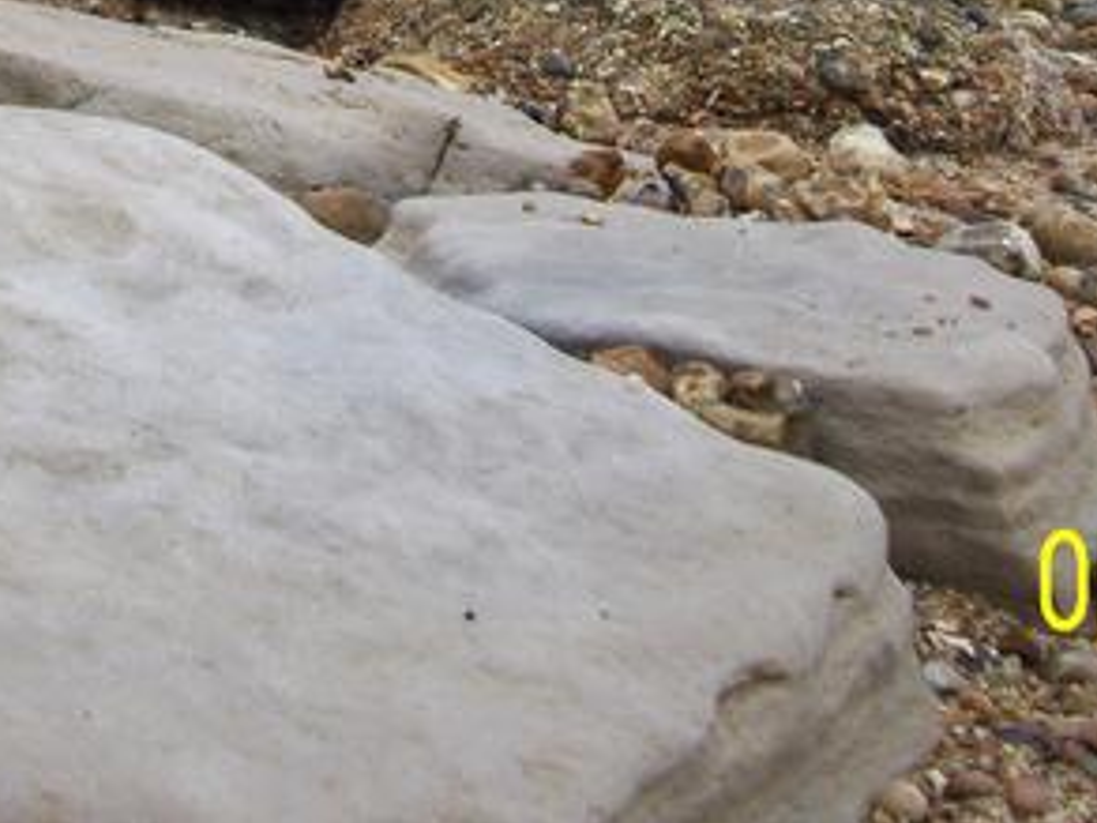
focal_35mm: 93
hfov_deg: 20.9
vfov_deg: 15.1
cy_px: -269
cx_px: 280
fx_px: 2947
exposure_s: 1/160
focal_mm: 5.7
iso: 80
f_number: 2.9
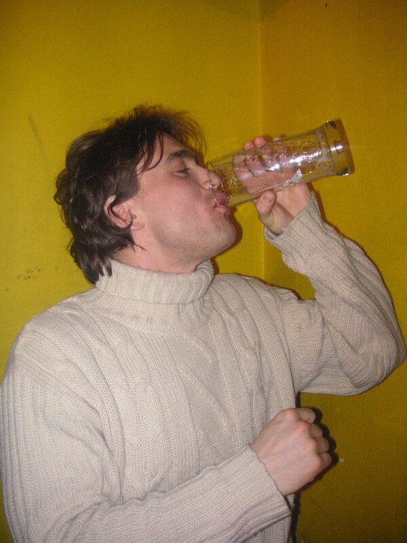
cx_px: 204
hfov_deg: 38.7
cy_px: 272
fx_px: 580
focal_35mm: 37
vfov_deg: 50.1
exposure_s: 1/45
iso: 160
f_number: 2.8
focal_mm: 6.1
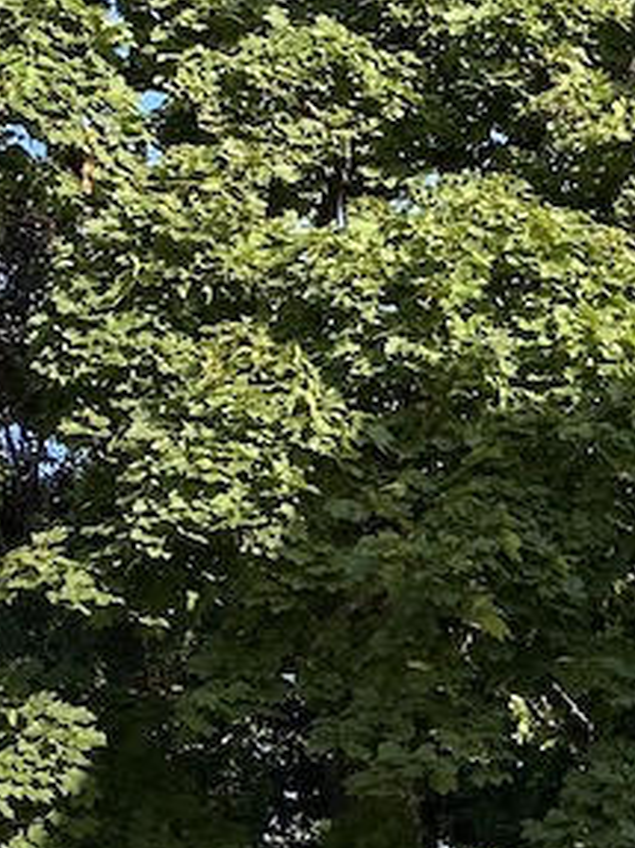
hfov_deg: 12.1
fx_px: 2839
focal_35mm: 116
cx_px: 992
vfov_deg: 16.3
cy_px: 1031
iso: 32
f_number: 1.8
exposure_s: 1/562
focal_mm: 4.25
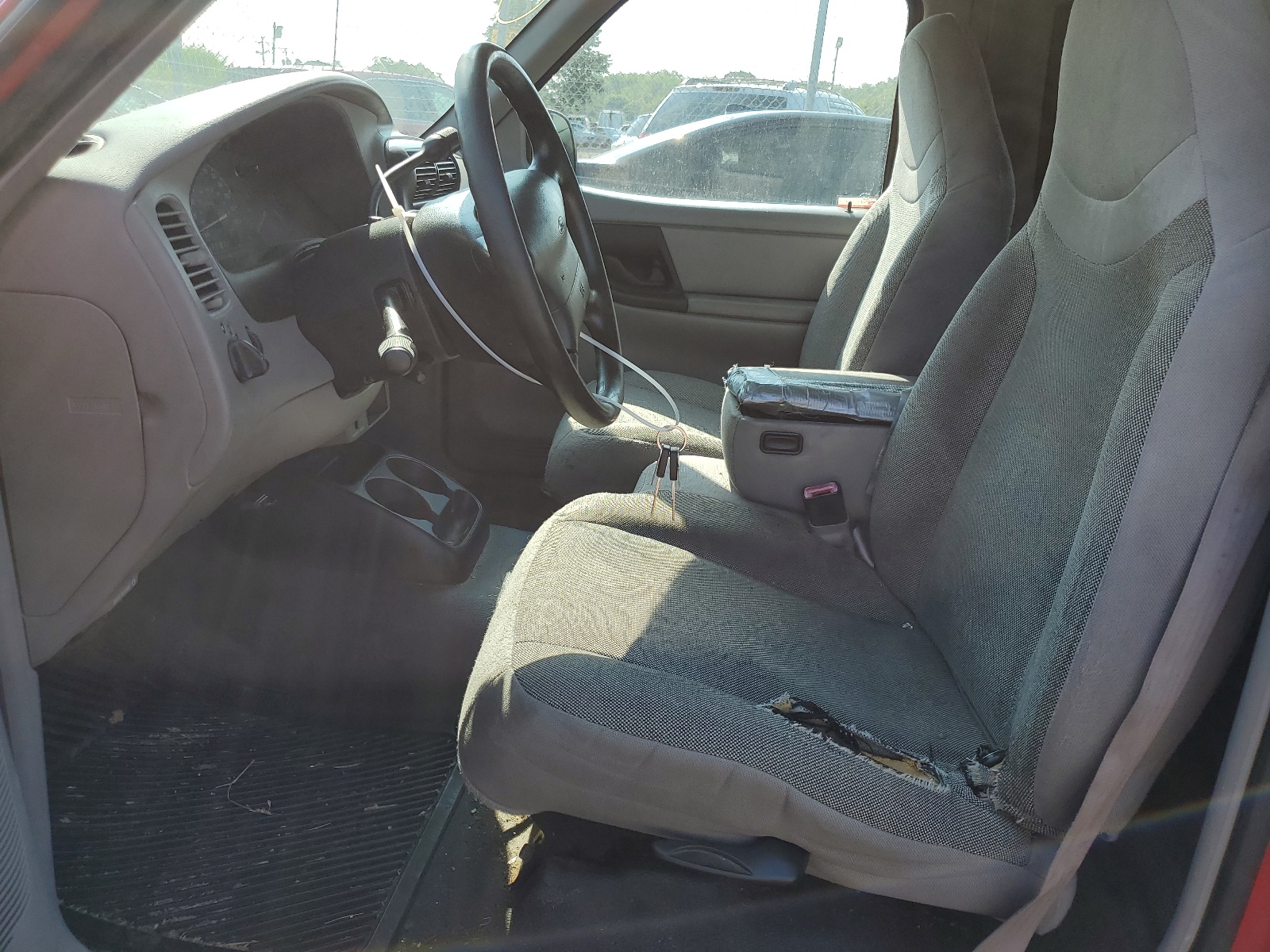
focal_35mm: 26
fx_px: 954
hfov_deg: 67.3
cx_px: 635
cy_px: 476
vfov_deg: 53.1
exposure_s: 1/1000
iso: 50
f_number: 1.5
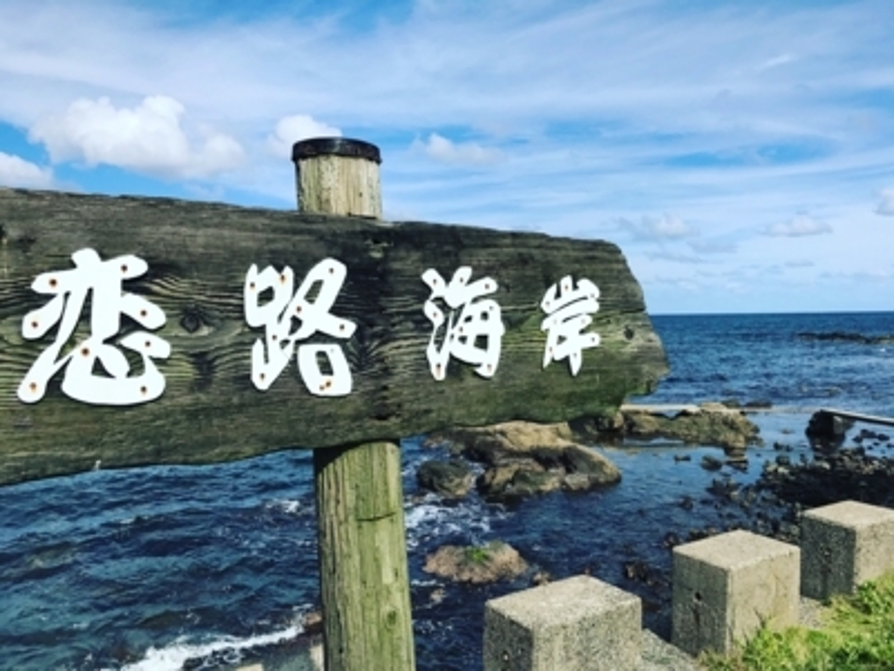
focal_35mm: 28
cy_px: 336
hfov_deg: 63.4
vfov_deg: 49.7
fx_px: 723
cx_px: 447
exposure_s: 1/4566
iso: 20
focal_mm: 3.99
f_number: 1.8
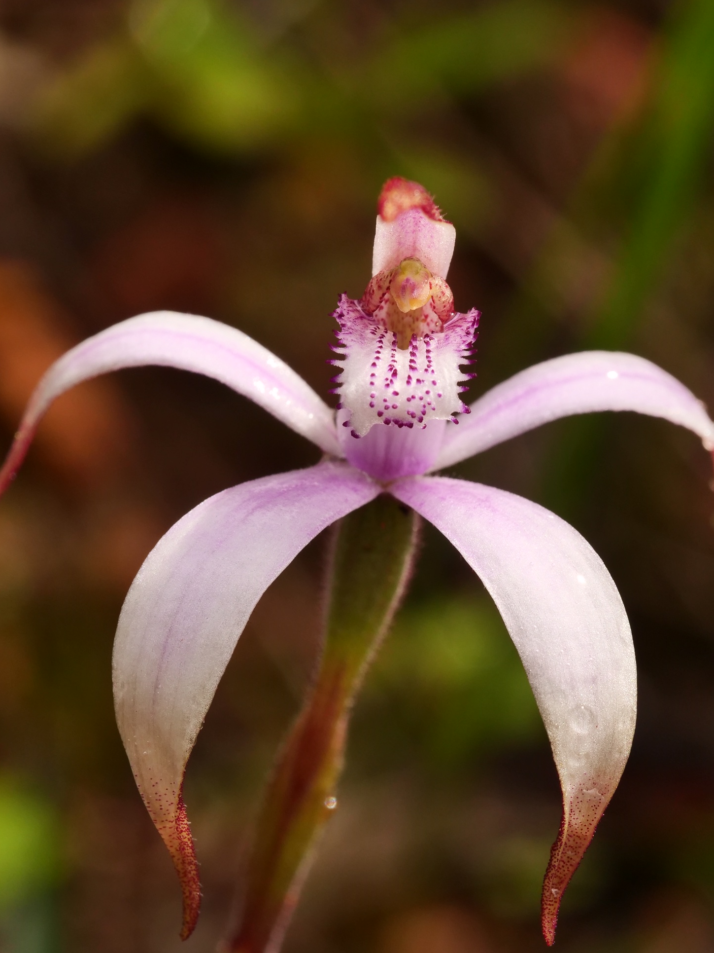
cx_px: 458
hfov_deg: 9.2
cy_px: 479
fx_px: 4428
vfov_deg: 12.3
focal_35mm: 161
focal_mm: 60
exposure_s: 1/250
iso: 400
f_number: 8
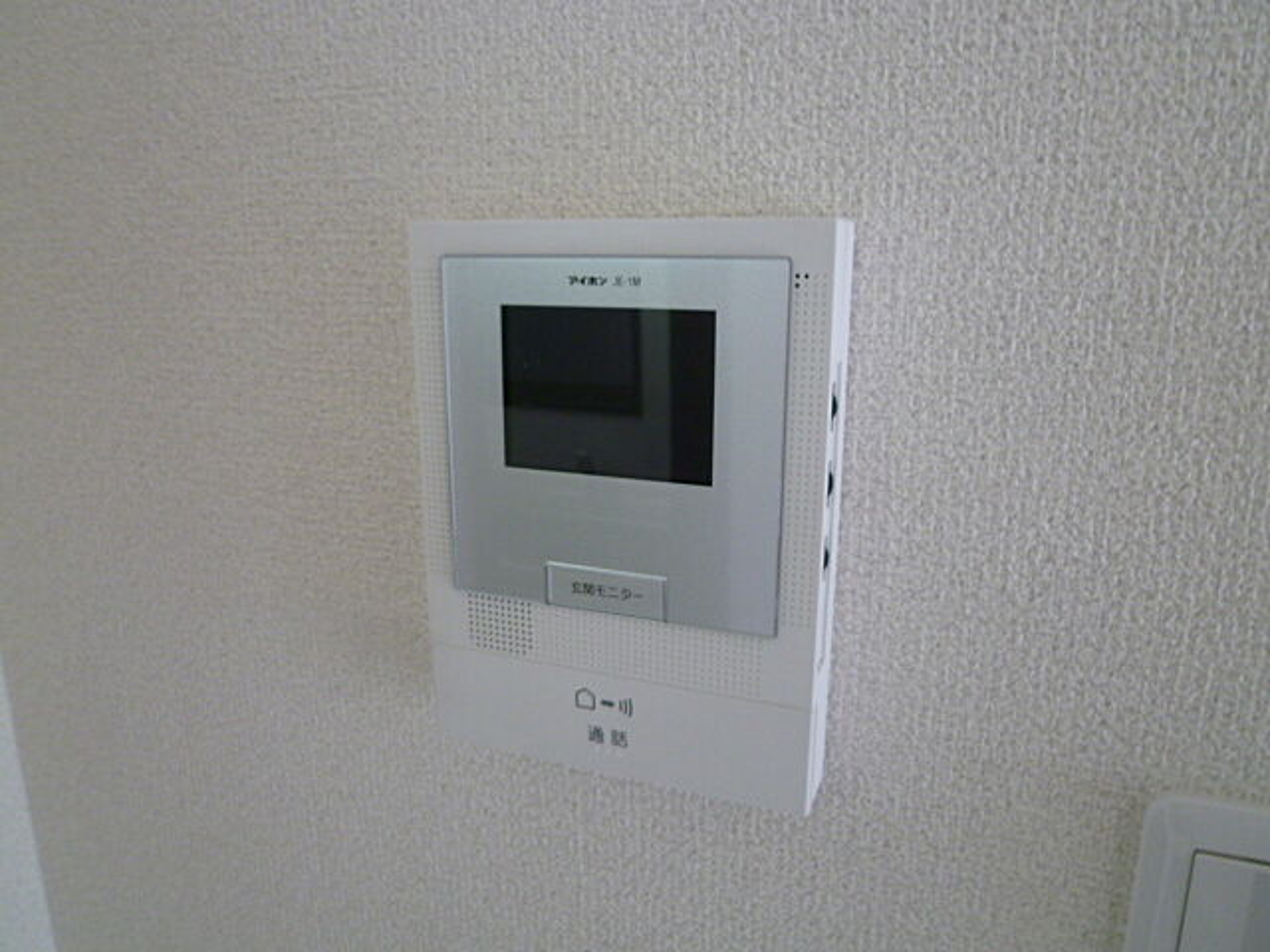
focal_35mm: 25
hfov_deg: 69.4
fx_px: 917
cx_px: 635
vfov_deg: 54.9
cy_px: 476
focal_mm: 4.5
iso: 200
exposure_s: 1/30
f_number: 2.8
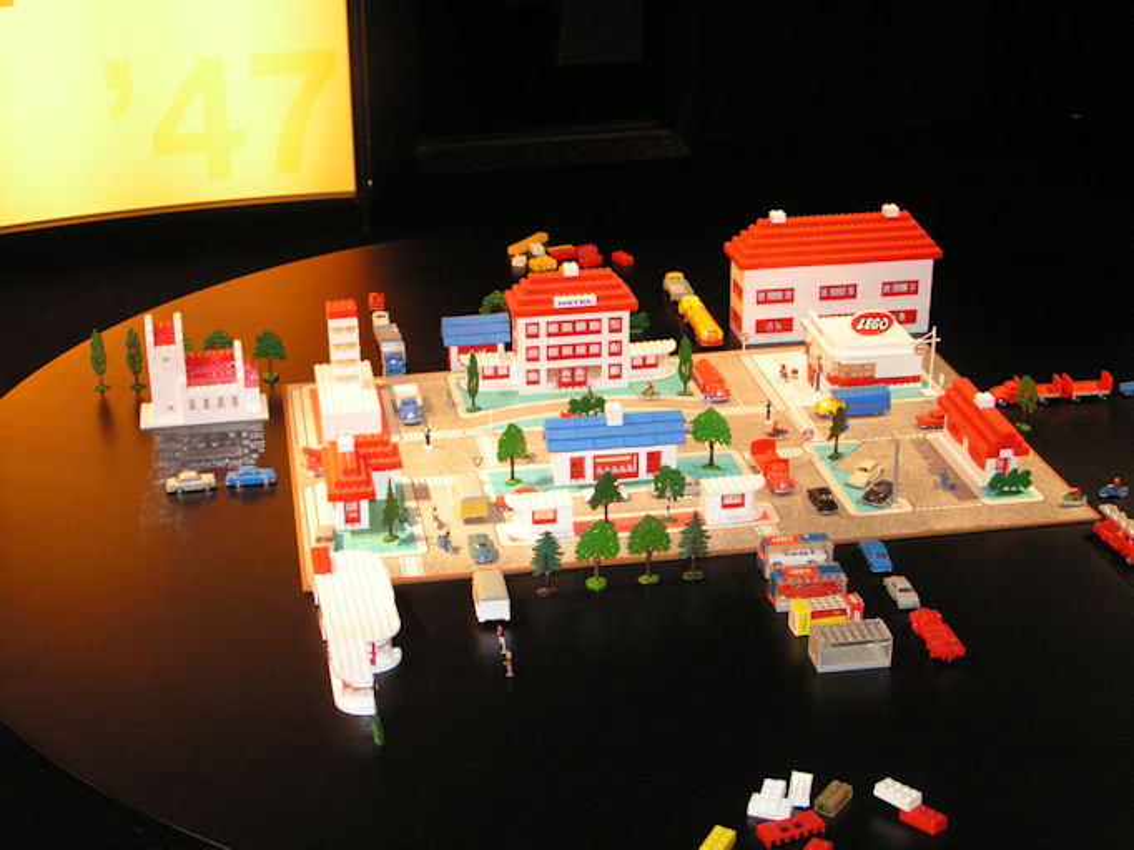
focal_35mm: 56
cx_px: 567
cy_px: 425
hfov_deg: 34.4
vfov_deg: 26.1
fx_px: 1834
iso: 200
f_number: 3.2
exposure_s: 1/60
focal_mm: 9.4
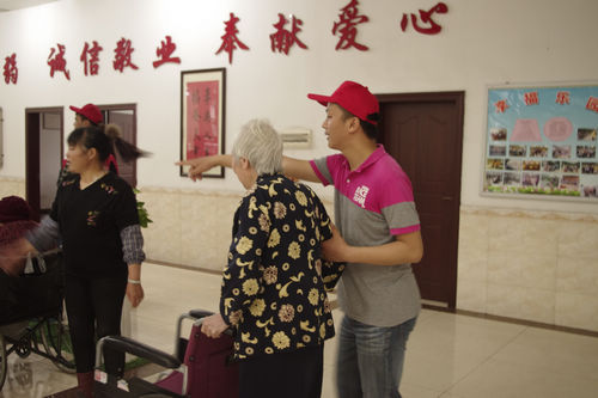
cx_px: 299
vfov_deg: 34.2
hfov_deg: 49.6
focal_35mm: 39
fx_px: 648
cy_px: 199
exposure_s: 1/10
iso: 800
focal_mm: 26.25
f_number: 4
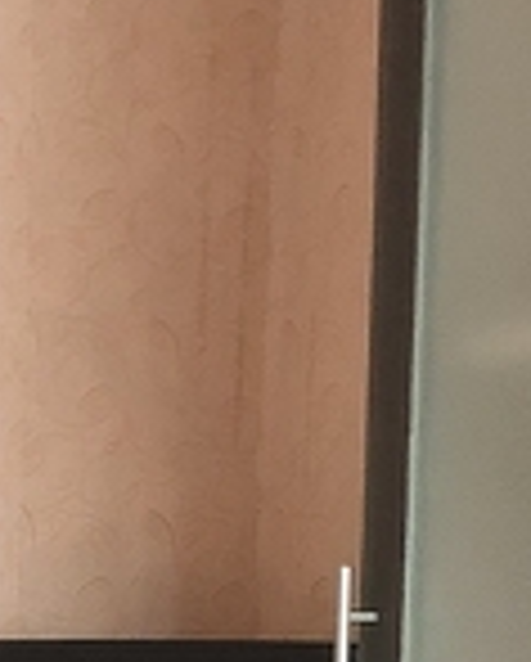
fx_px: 2333
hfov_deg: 12.8
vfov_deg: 15.4
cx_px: -14
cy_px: 865
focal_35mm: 119
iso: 100
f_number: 1.8
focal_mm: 3.99
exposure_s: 1/13
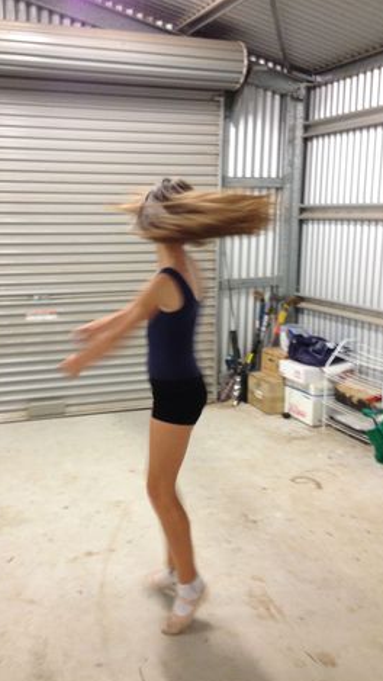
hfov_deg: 30.3
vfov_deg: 51.6
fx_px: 704
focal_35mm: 39
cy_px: 343
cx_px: 132
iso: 200
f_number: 2.4
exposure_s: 1/20
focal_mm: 4.28
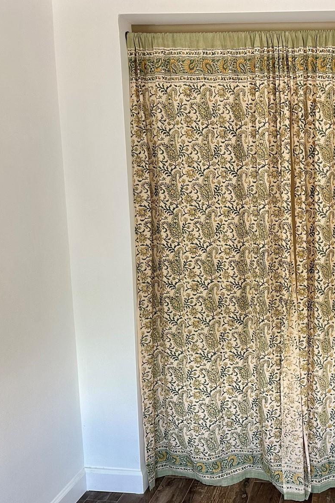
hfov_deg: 36.1
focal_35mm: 34
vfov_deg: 55.8
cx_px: 312
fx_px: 475
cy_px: 253
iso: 250
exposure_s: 1/78
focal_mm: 6.86
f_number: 1.78
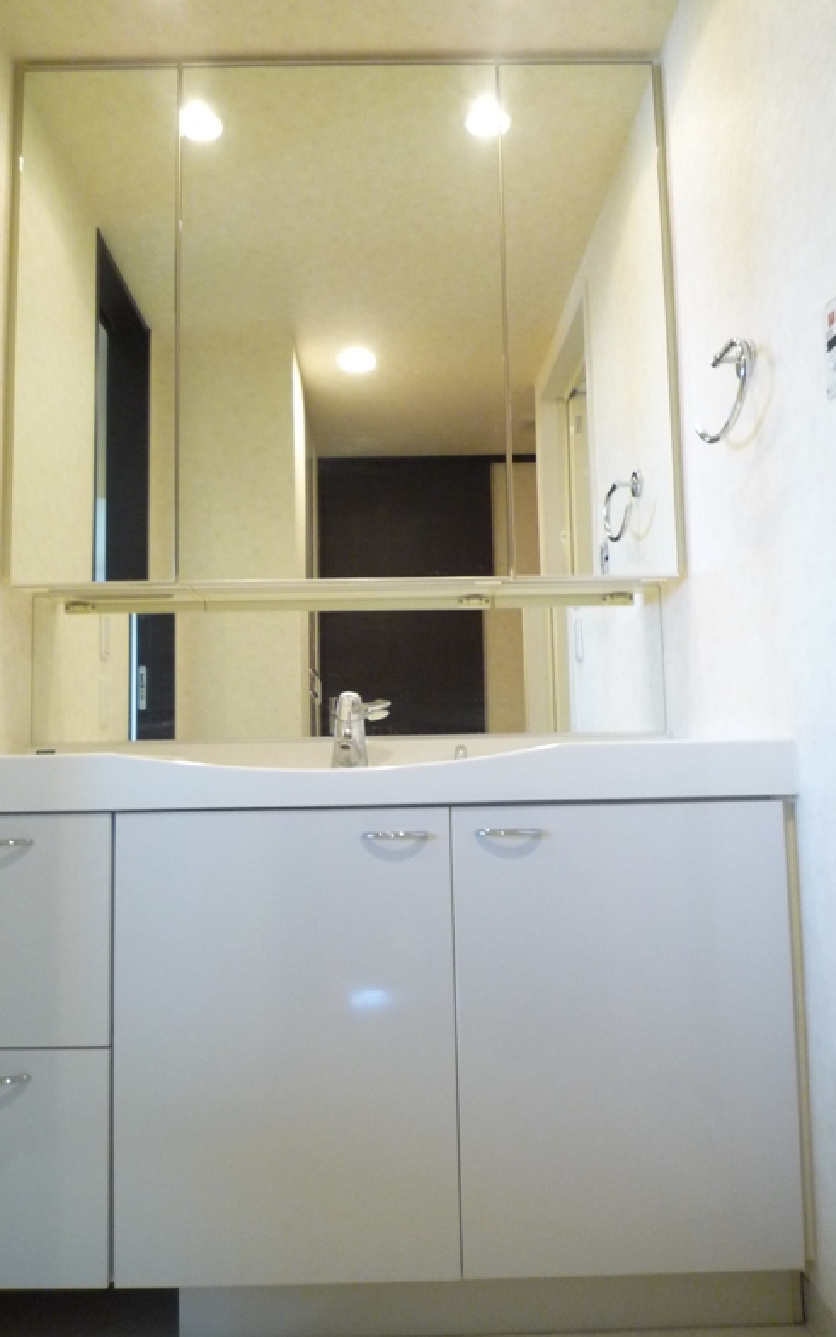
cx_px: 381
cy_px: 668
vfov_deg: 68.4
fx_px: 984
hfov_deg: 46.0
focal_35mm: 27
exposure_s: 1/30
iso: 320
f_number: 2.8
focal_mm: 4.4
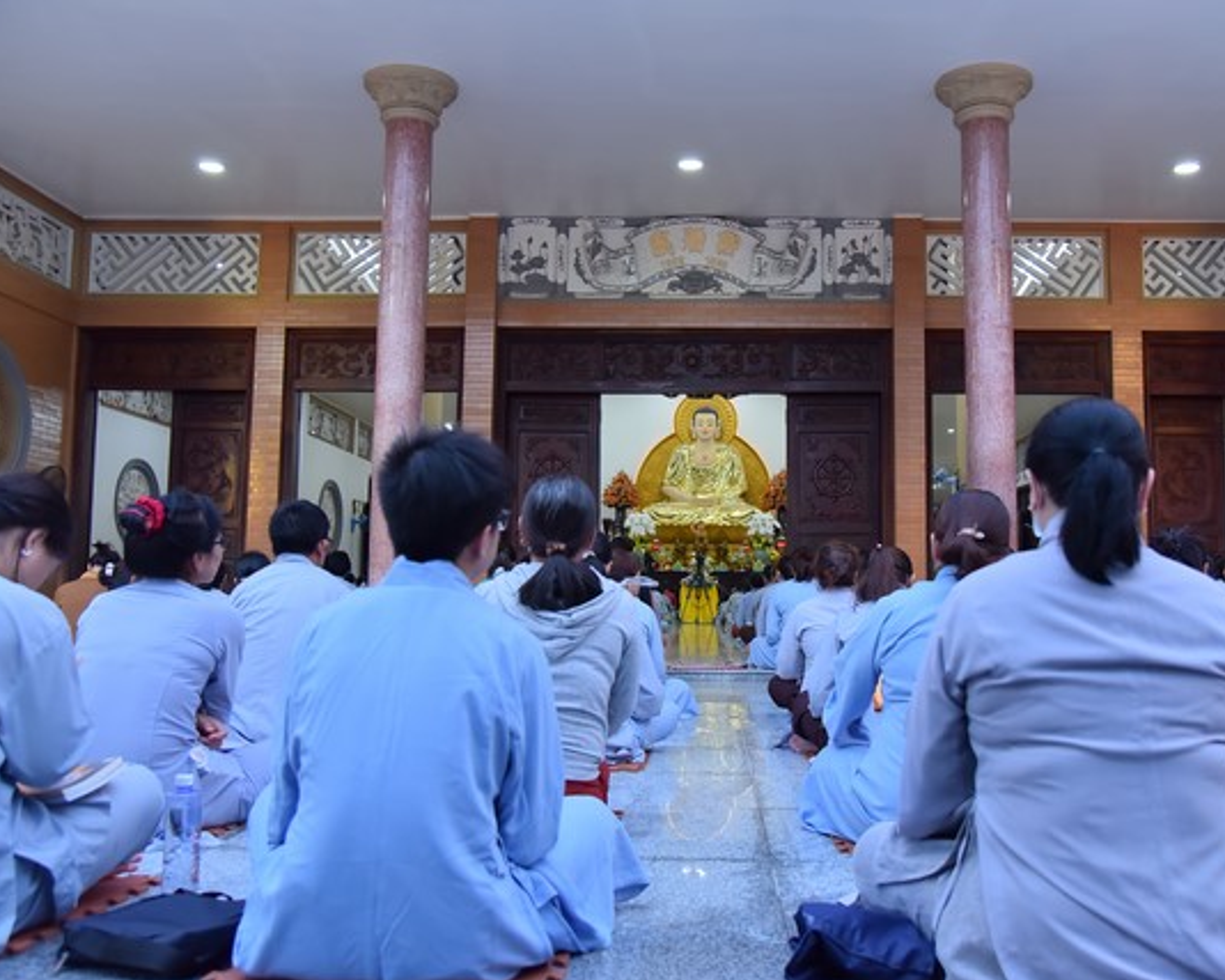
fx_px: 1160
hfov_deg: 55.5
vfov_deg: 45.8
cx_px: 697
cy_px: 492
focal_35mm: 32
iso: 800
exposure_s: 1/125
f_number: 4.5
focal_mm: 28
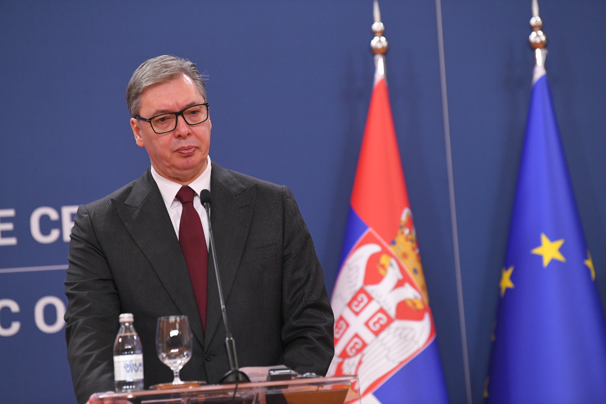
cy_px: 202
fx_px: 3366
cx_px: 303
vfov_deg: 6.9
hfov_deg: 10.3
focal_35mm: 200
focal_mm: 200
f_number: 4
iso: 3200
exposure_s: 1/400
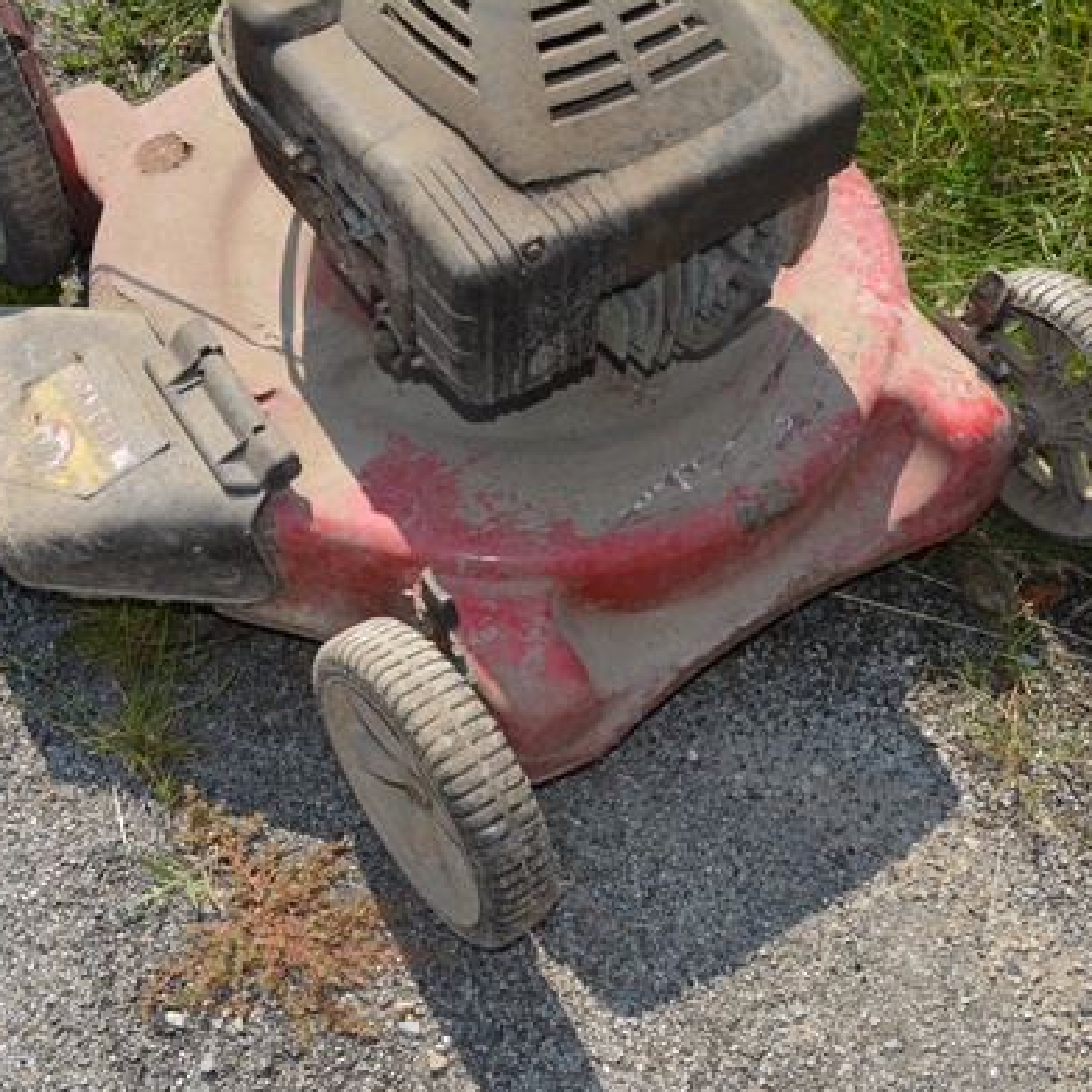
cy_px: 553
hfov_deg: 36.0
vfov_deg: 36.1
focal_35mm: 47
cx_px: 623
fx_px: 1677
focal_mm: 24
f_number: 8
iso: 100
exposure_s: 1/200
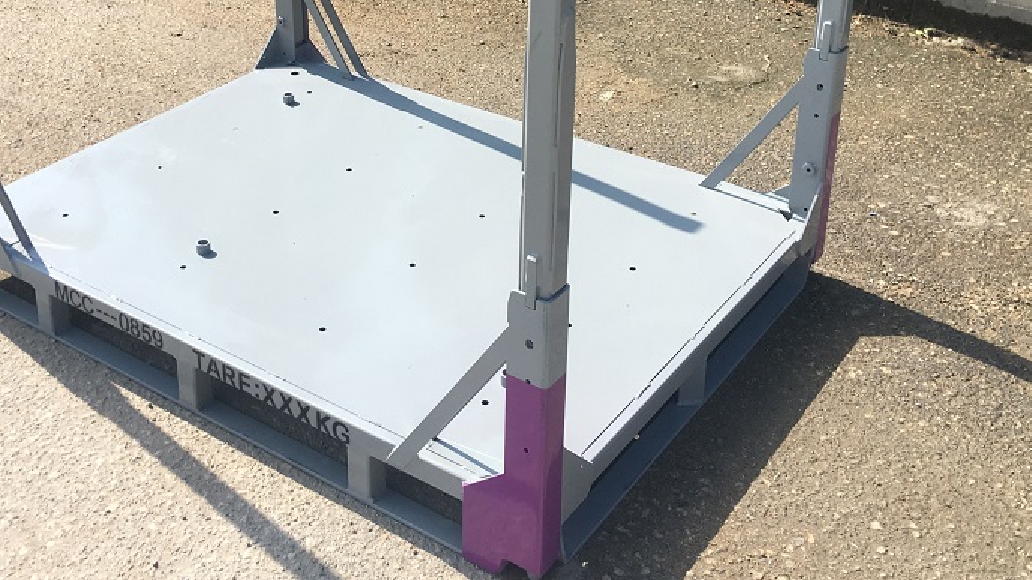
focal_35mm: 47
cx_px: 414
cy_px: 64
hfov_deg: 43.5
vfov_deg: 24.7
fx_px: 1286
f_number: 2.2
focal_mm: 4.15
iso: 25
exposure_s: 1/1479
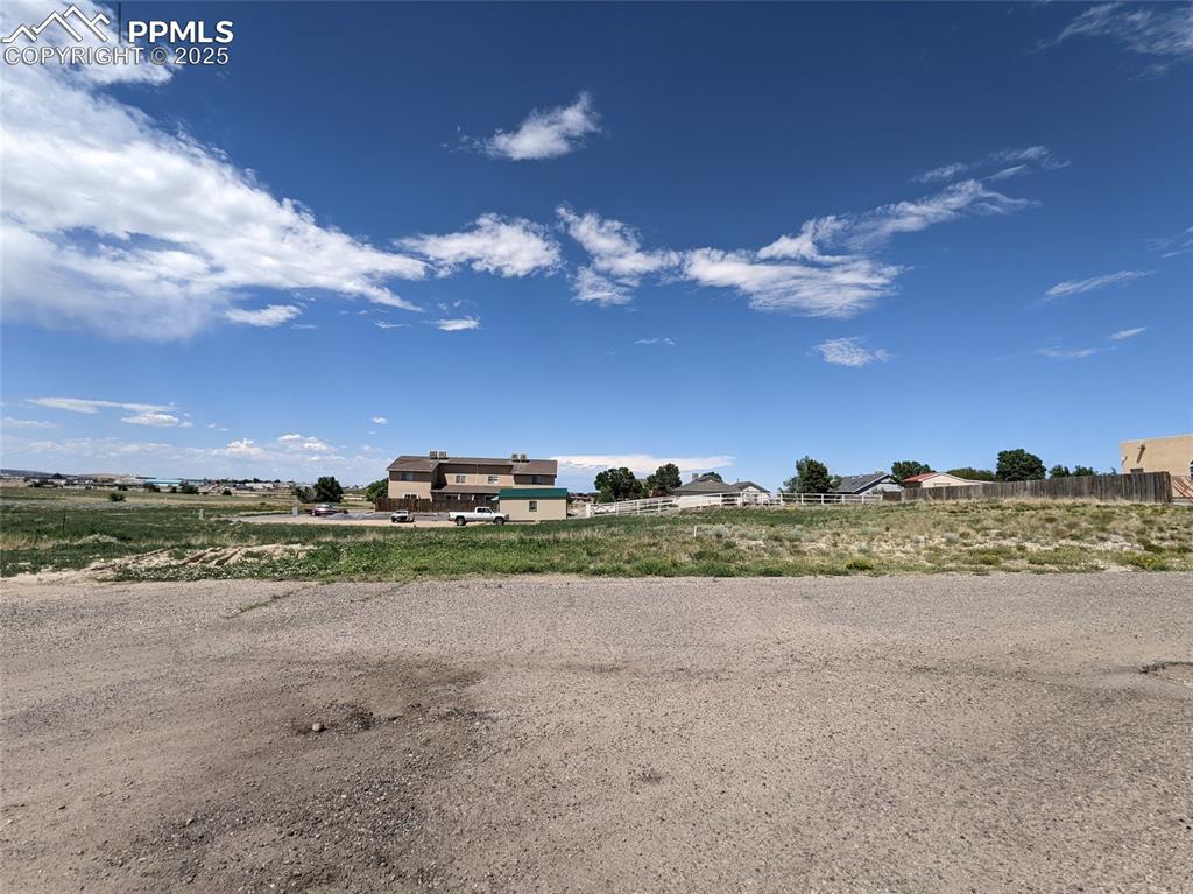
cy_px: 447
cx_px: 596
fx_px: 551
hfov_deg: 94.5
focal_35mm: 16
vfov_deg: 78.1
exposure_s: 1/1808
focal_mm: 2.22
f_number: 2.2
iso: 37
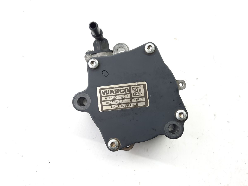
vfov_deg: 54.9
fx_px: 179
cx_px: 124
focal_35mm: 25
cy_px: 93
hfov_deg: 69.4
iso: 100
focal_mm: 4.6
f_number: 2
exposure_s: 1/50
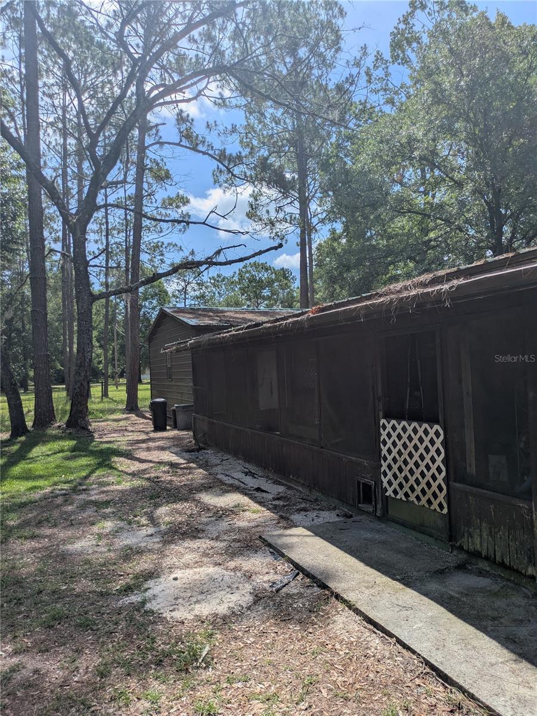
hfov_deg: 54.9
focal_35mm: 25
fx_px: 517
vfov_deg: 69.4
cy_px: 358
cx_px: 268
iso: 41
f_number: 1.89
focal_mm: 5.43
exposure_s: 1/2538
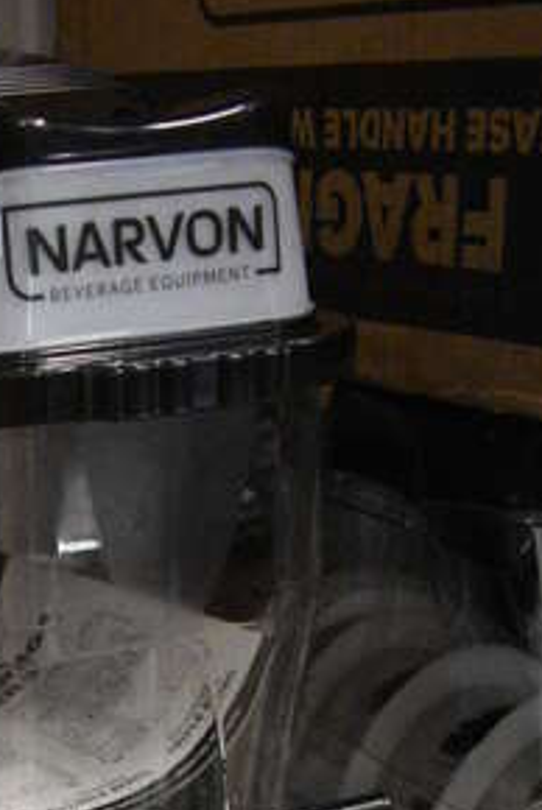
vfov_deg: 20.2
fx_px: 1915
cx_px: -218
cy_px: 1253
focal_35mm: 85
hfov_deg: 15.2
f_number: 3.5
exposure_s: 1/125
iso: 5600
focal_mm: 18
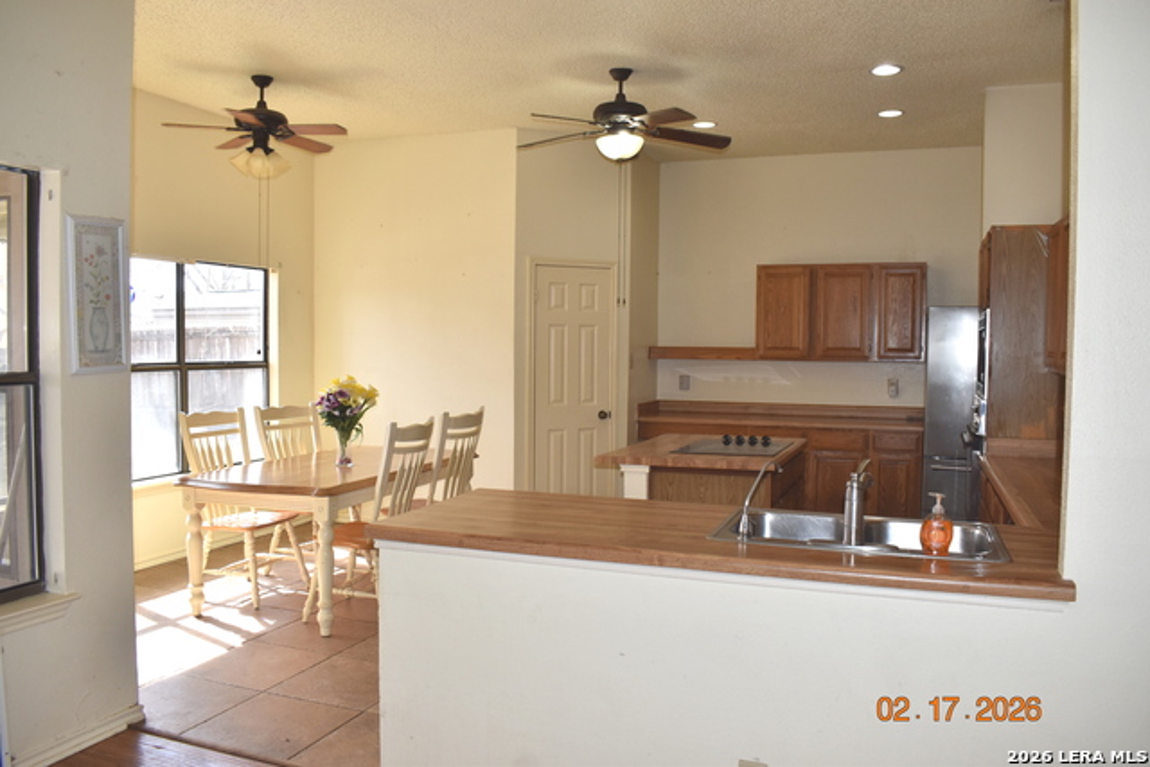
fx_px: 863
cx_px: 575
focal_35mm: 27
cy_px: 384
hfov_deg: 67.4
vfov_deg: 48.0
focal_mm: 18
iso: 360
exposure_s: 1/200
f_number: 6.3
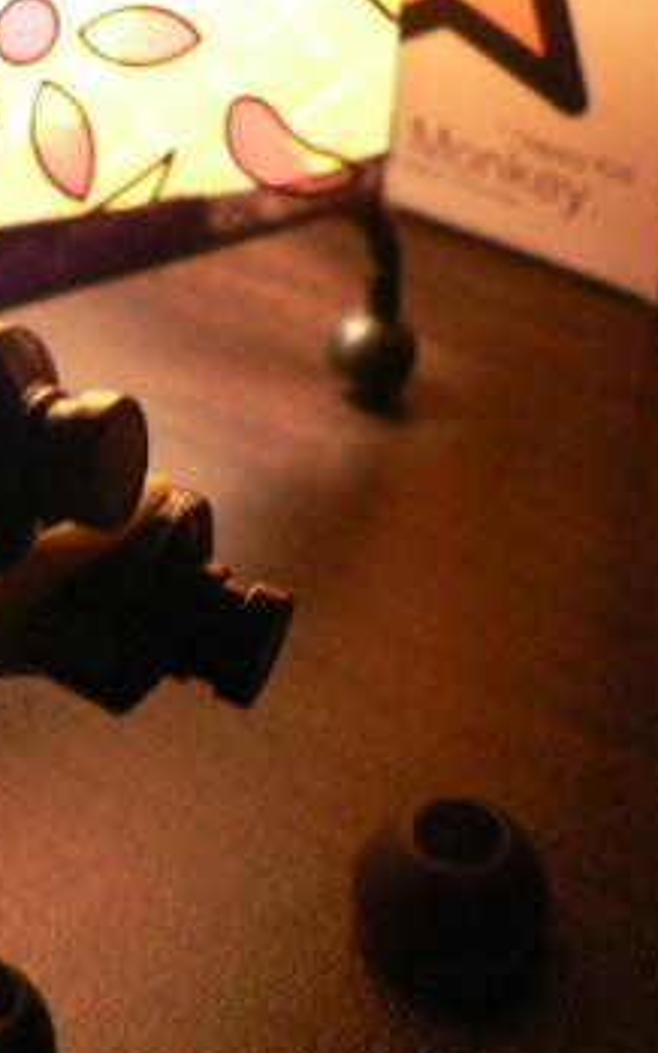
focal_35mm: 70
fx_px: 2009
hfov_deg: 18.1
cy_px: 564
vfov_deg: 29.4
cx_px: 3
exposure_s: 1/20
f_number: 2.8
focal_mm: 6
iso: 200
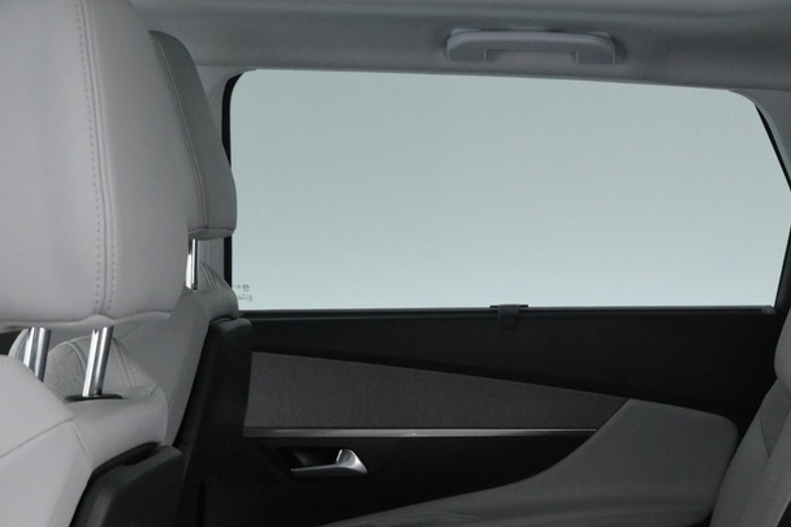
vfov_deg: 19.7
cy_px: 664
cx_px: 579
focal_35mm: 64
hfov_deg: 31.0
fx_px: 1406
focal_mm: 16
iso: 2500
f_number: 4.5
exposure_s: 1/80
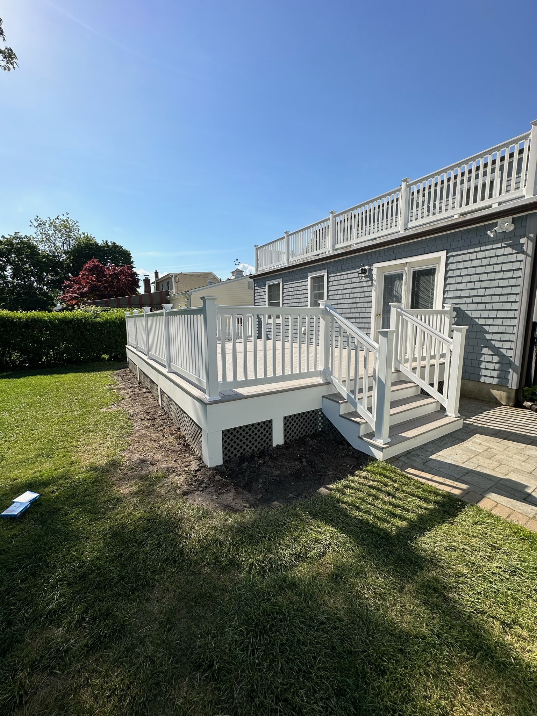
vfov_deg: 102.1
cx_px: 268
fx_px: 290
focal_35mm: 14
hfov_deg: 85.7
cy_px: 358
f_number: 2.2
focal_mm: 2.22
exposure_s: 1/2681
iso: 50
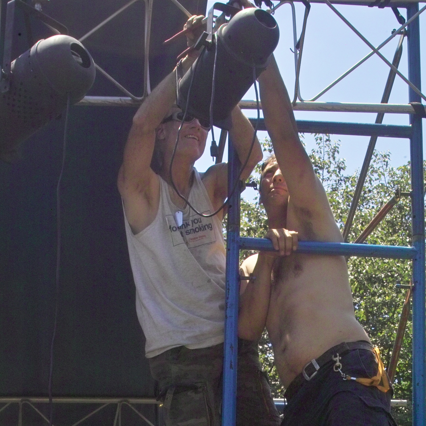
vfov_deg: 13.4
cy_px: 353
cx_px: 232
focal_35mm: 129
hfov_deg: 13.5
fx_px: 1796
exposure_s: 1/180
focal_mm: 50
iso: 200
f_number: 11
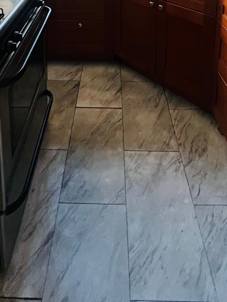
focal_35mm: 32
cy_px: -59
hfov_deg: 44.2
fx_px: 280
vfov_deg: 40.3
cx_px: 111
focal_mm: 1.57
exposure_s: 1/60
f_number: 1.8
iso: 160
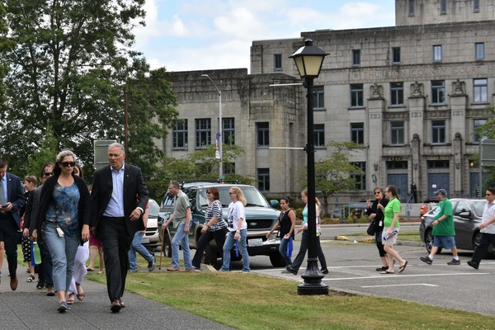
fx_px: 928
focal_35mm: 68
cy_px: 165
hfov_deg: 29.9
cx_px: 248
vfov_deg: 20.2
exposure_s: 1/500
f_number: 8
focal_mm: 45
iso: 320
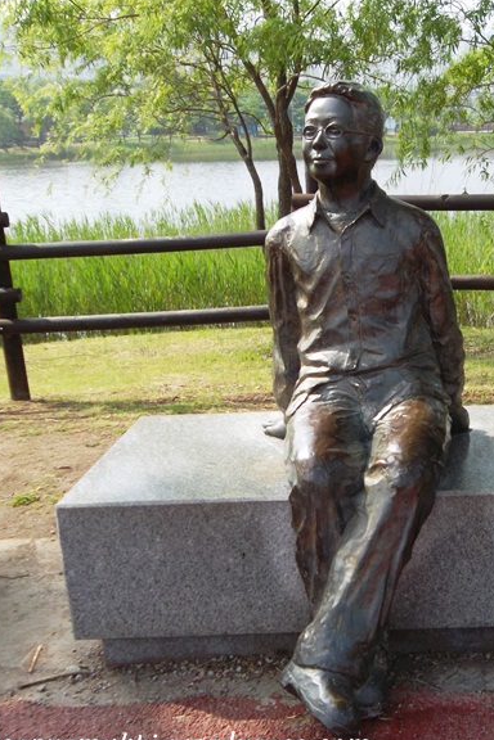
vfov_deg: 49.5
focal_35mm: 39
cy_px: 379
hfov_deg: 31.9
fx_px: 803
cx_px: 481
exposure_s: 1/350
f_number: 3.5
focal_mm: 4.9
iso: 80
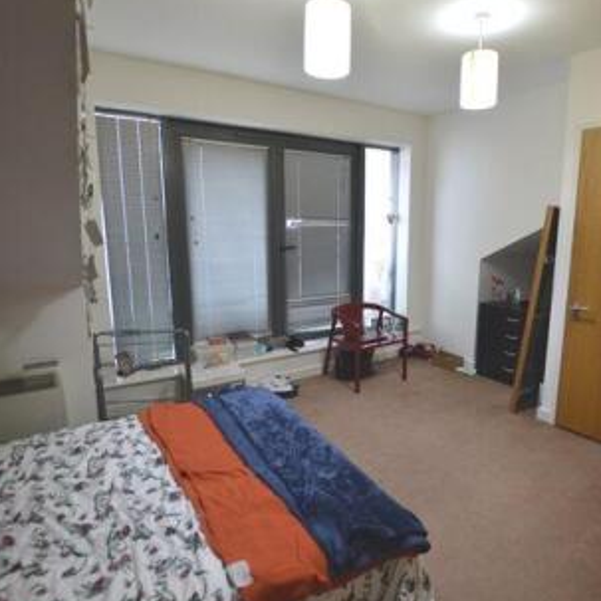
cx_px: 345
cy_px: 302
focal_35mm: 20
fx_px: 393
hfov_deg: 74.4
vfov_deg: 74.8
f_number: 3.5
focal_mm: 10
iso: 720
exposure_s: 1/60
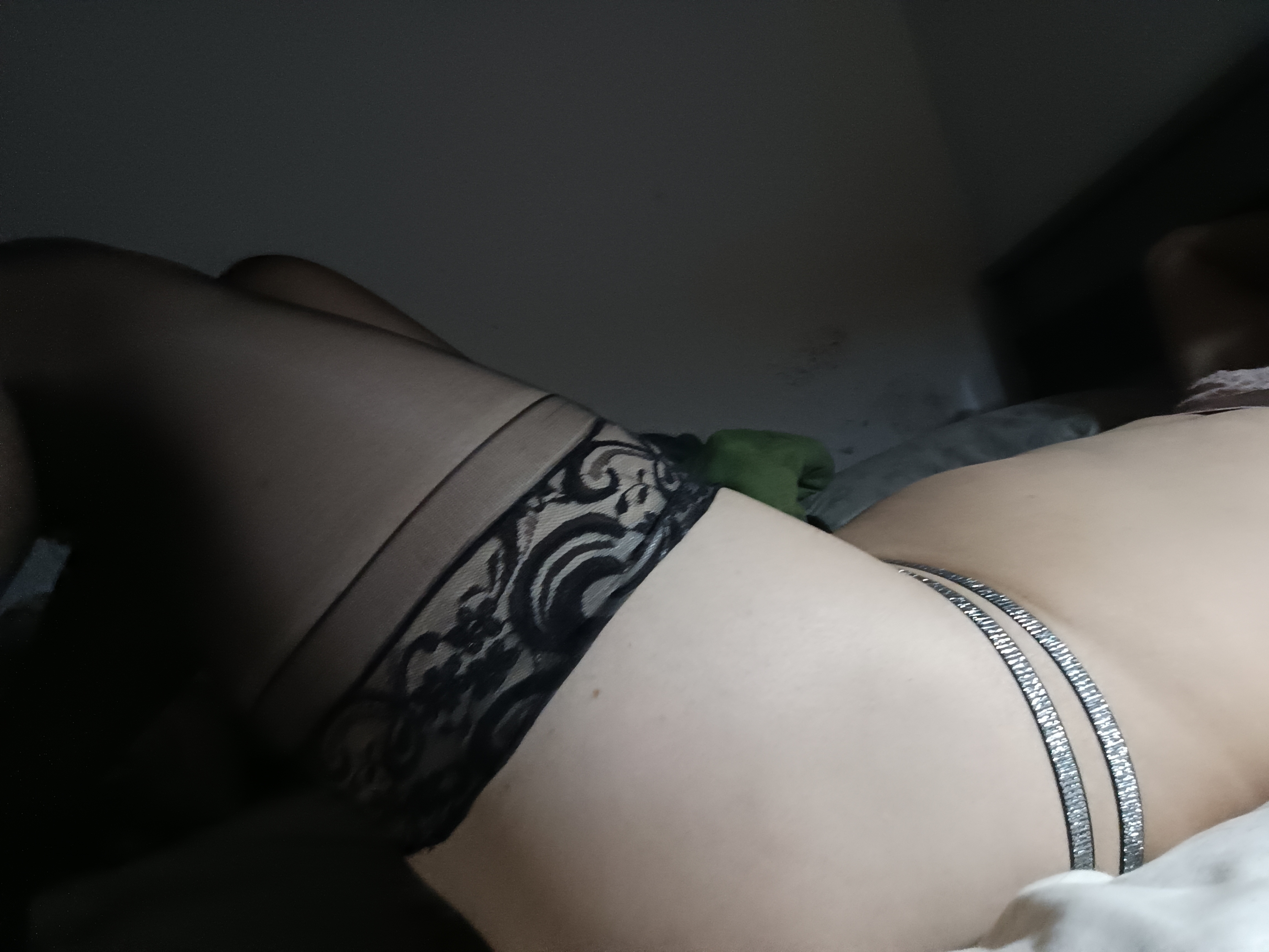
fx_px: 880
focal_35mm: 24
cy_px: 476
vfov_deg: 56.8
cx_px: 634
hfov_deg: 71.6
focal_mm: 3.26
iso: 621
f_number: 2.4
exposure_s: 1/25
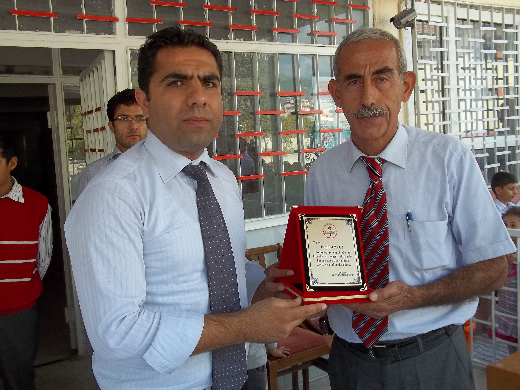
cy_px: 195
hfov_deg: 51.4
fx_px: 541
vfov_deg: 39.7
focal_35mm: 36
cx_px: 260
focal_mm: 6.5
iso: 64
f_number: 3.1
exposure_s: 1/125
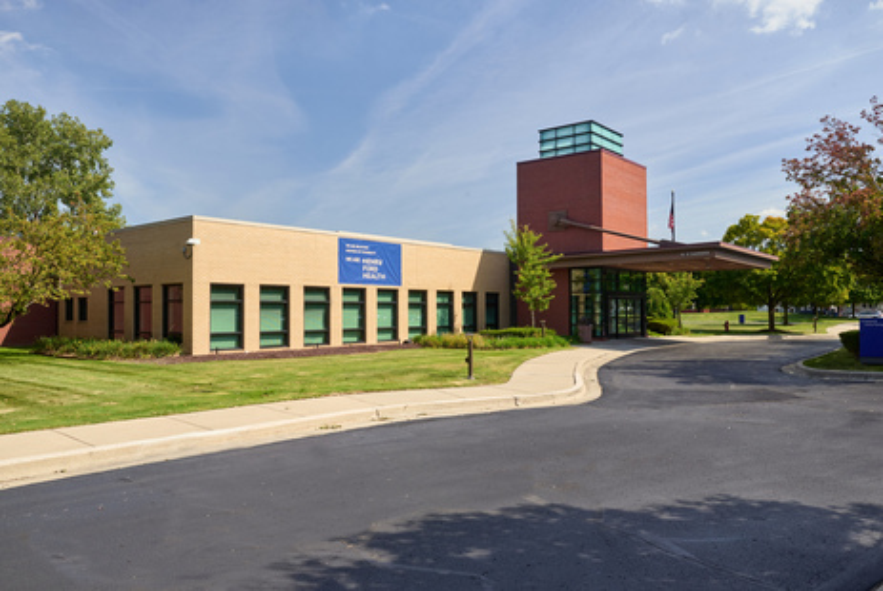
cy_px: 296
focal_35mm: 27
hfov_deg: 67.3
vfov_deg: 48.1
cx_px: 442
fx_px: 663
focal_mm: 27
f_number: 11
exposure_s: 1/125
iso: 320
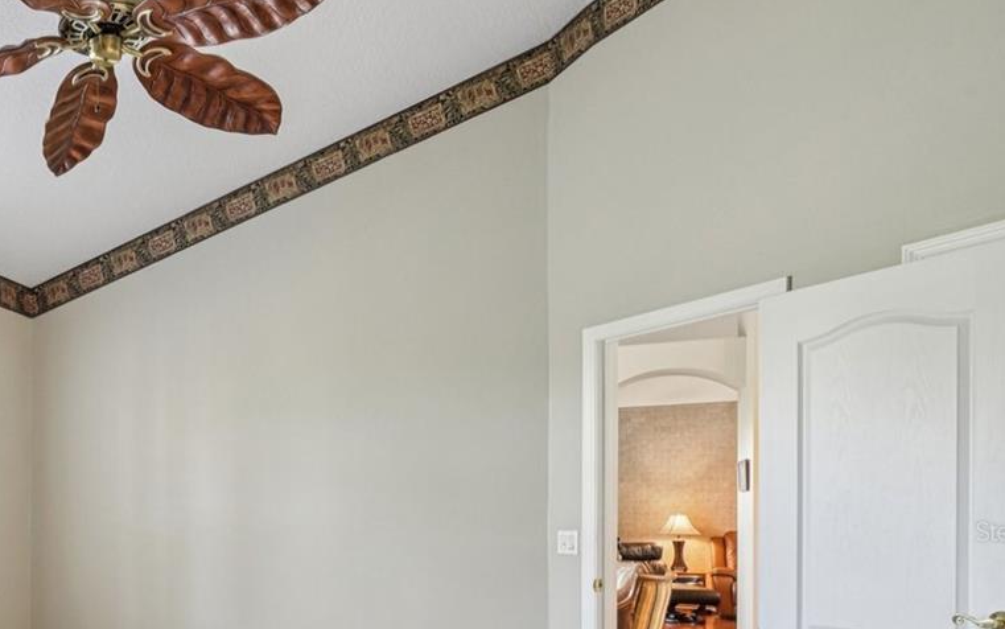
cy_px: 531
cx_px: 37
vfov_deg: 39.6
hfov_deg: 52.2
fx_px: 822
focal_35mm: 30
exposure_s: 1/8
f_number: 8
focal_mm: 14
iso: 400
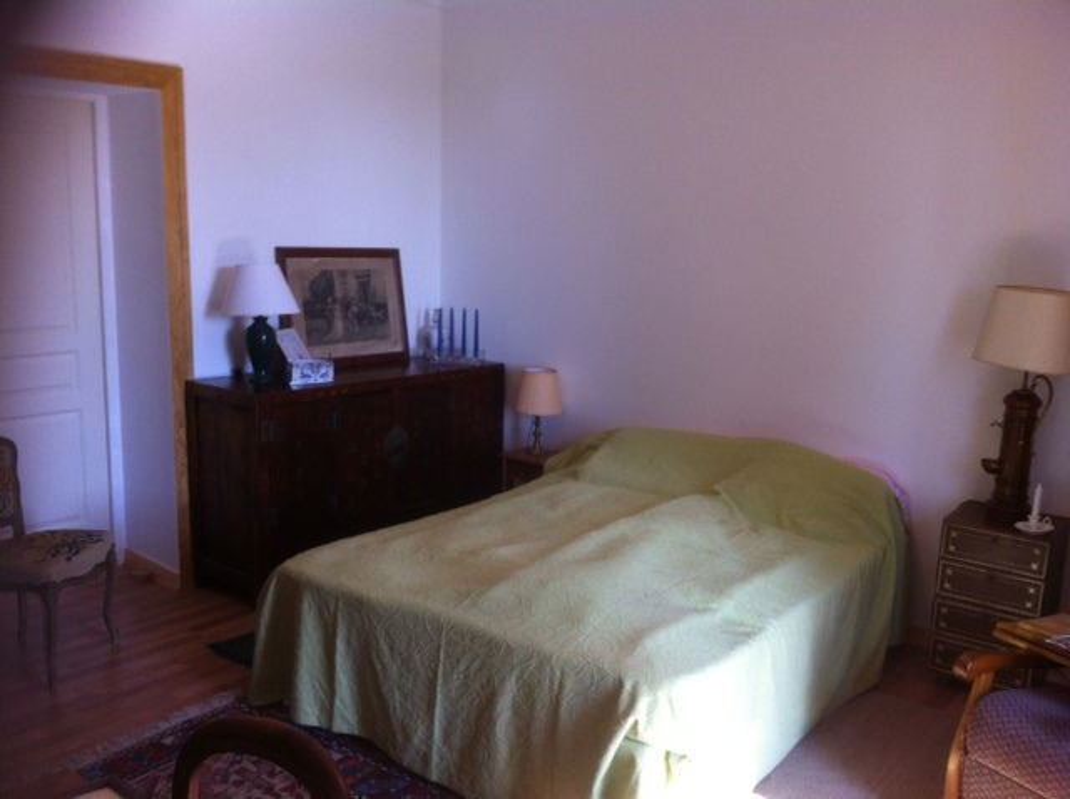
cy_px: 400
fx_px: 1080
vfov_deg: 40.6
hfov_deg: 52.7
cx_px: 535
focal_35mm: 35
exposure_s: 1/40
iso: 80
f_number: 2.8
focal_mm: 3.85
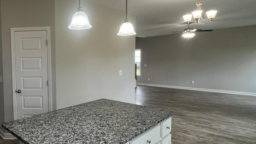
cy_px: 72
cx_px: 61
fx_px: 163
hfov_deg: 70.6
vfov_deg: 47.7
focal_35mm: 24
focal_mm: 1.57
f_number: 1.8
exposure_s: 1/120
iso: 100
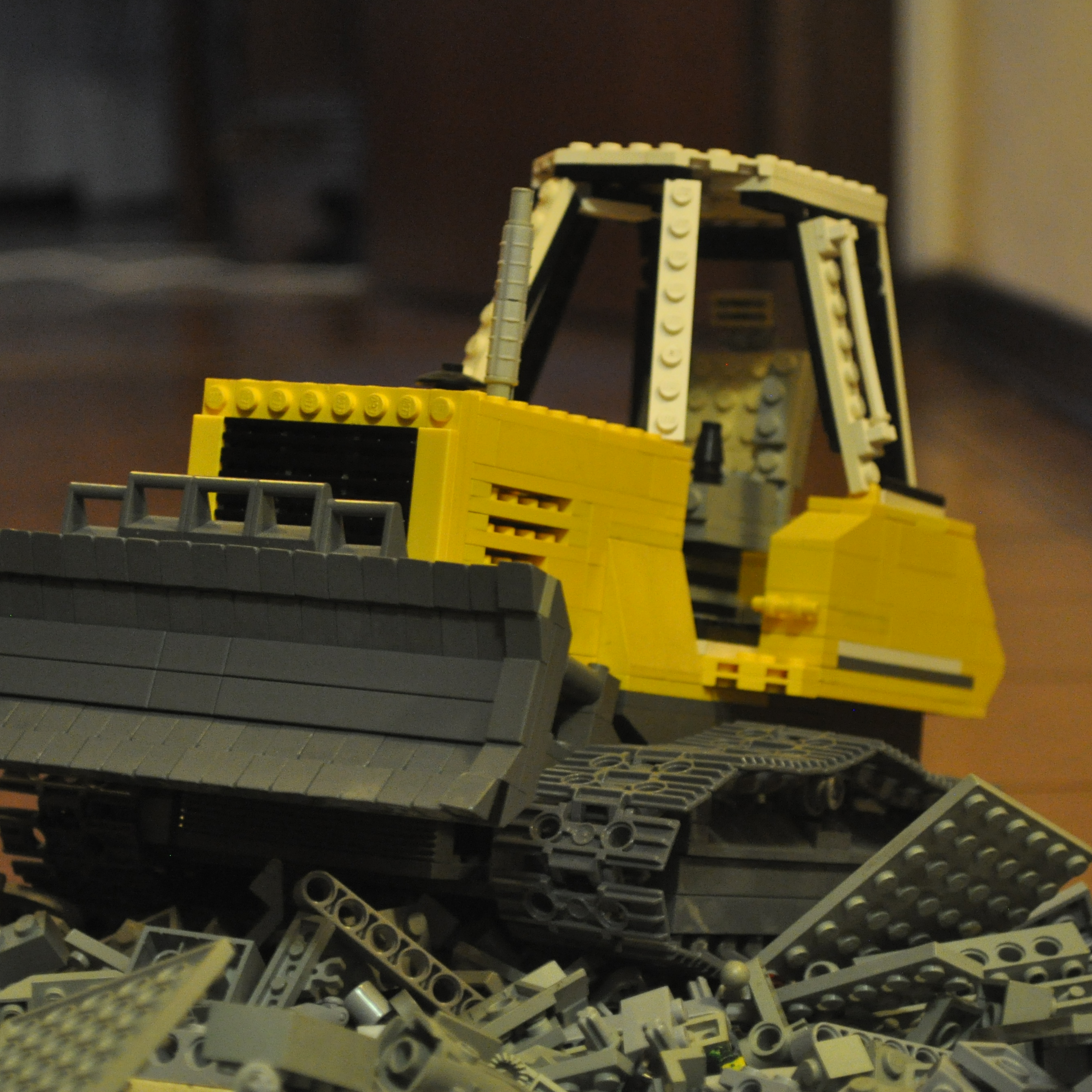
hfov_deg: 15.6
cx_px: 425
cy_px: 558
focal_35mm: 112
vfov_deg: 15.6
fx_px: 3986
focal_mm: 55
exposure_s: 1/6
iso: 1600
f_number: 5.6
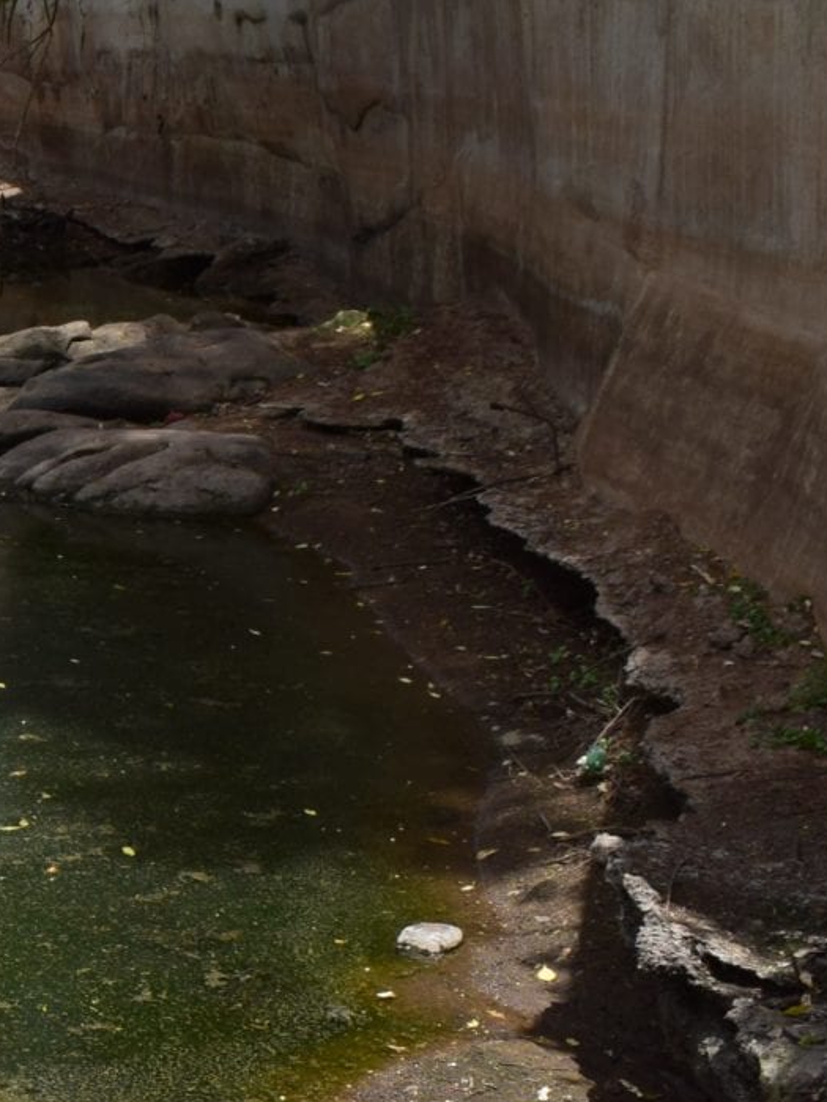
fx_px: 2421
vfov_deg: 25.6
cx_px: -462
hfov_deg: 17.2
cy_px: 621
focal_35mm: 76
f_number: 11
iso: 400
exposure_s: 1/500
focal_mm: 18
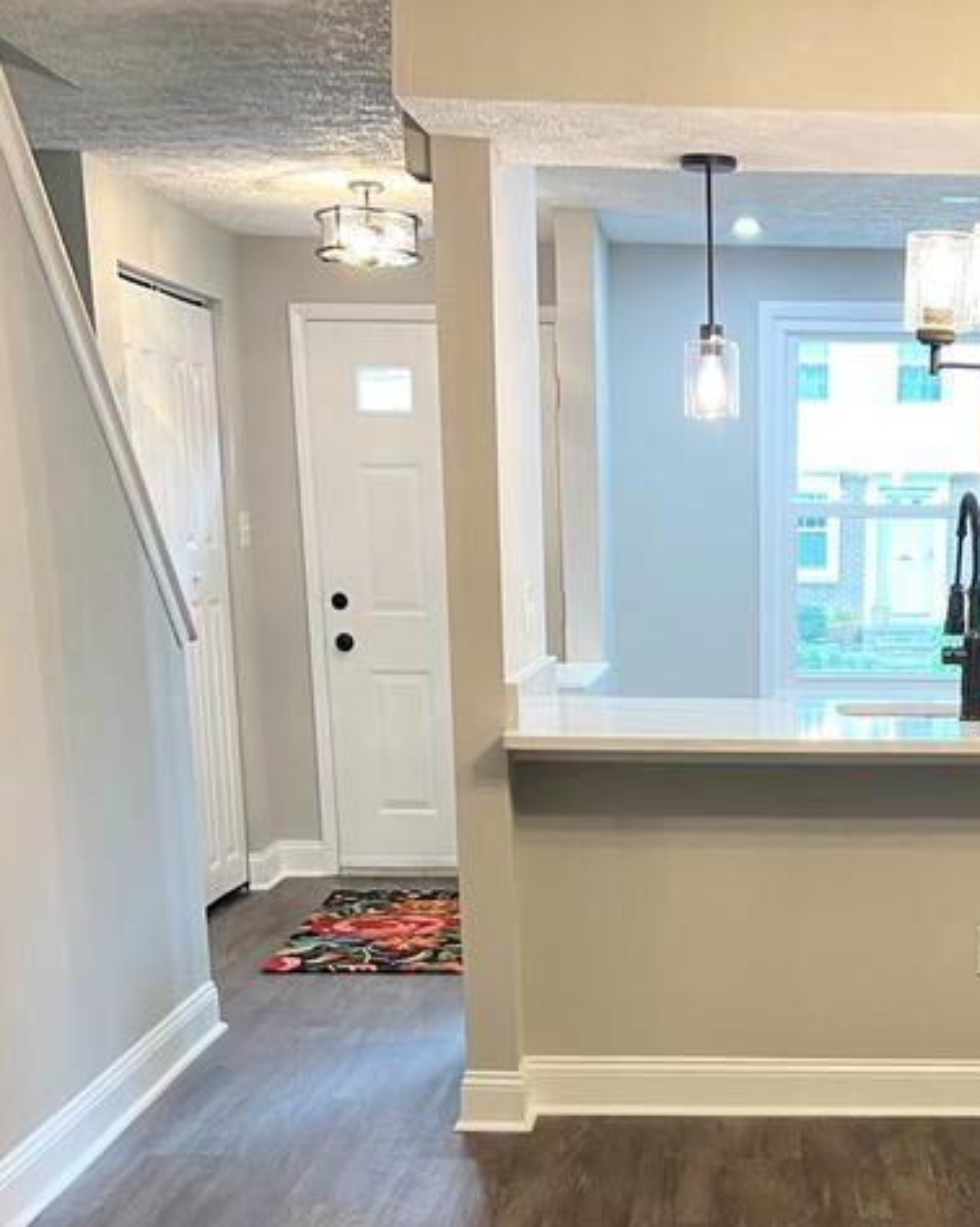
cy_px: 1183
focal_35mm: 58
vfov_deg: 30.5
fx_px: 2104
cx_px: 843
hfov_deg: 25.6
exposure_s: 1/60
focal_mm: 5.7
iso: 125
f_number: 1.5
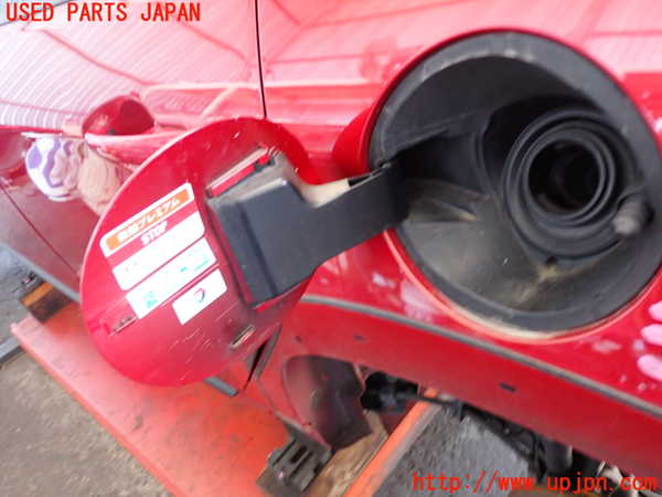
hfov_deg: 60.0
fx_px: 574
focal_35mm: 30
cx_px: 331
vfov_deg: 46.8
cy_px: 248
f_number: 2.3
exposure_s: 1/30
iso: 320
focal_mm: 5.4
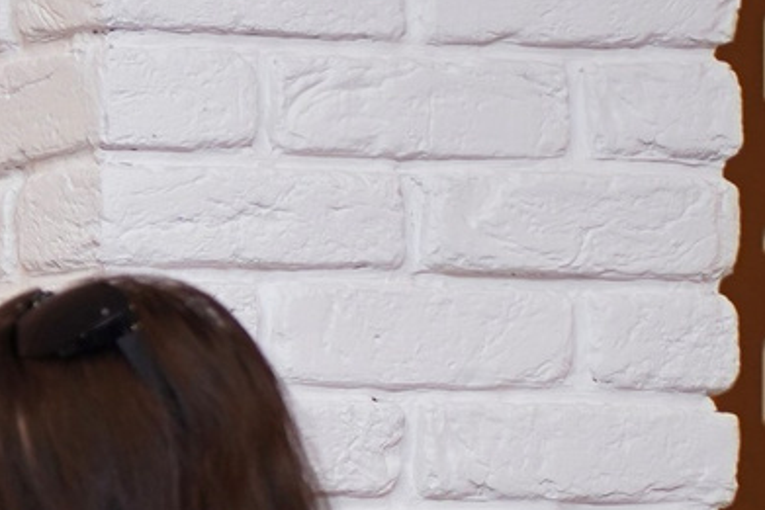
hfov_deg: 6.3
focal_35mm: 301
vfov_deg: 4.5
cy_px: 1140
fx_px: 6398
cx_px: -1571
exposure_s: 1/60
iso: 320
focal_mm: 46
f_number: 2.8
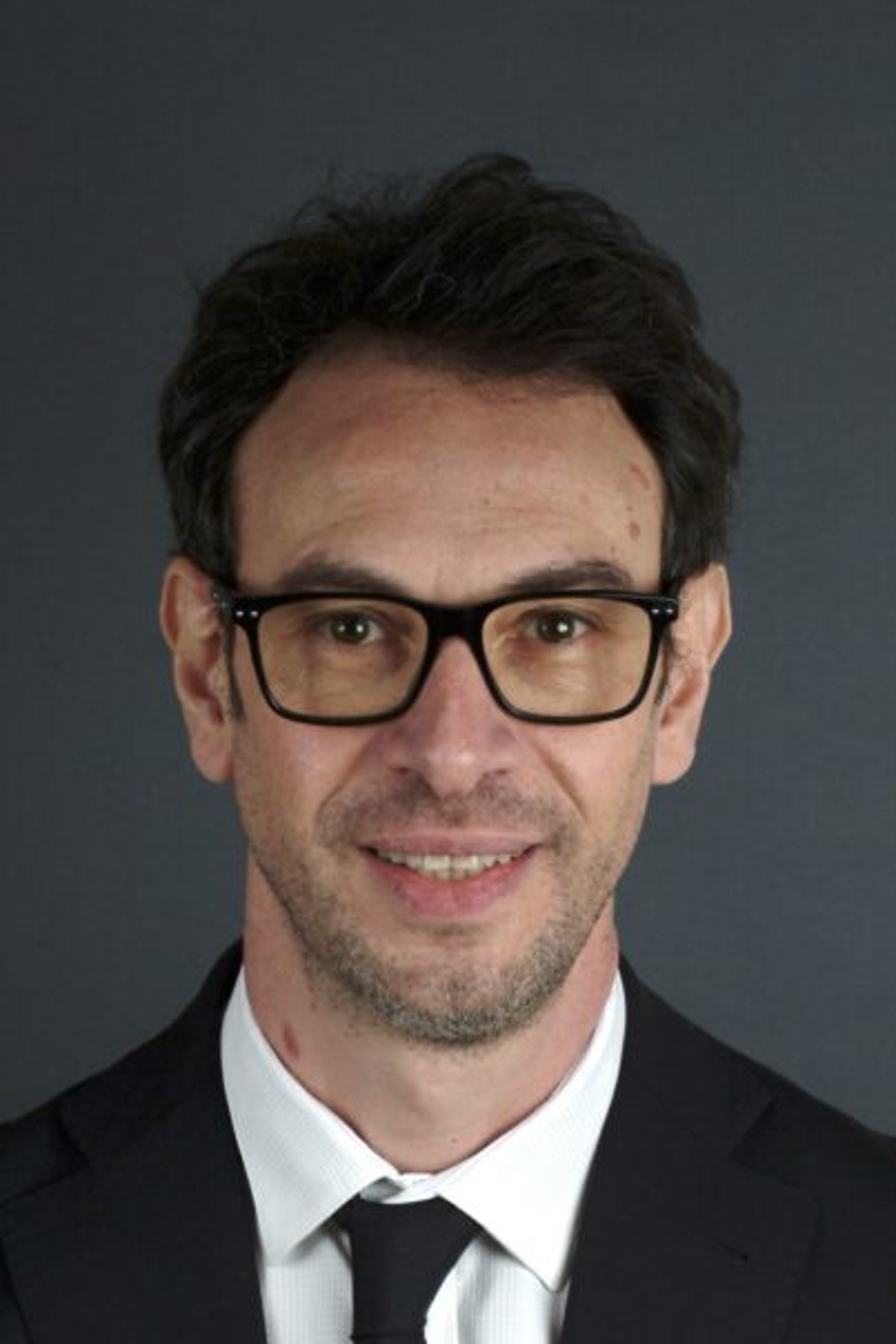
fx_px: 6380
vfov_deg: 12.0
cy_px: 939
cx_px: 418
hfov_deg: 8.0
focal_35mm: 171
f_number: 9.5
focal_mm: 66
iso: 200
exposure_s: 1/125
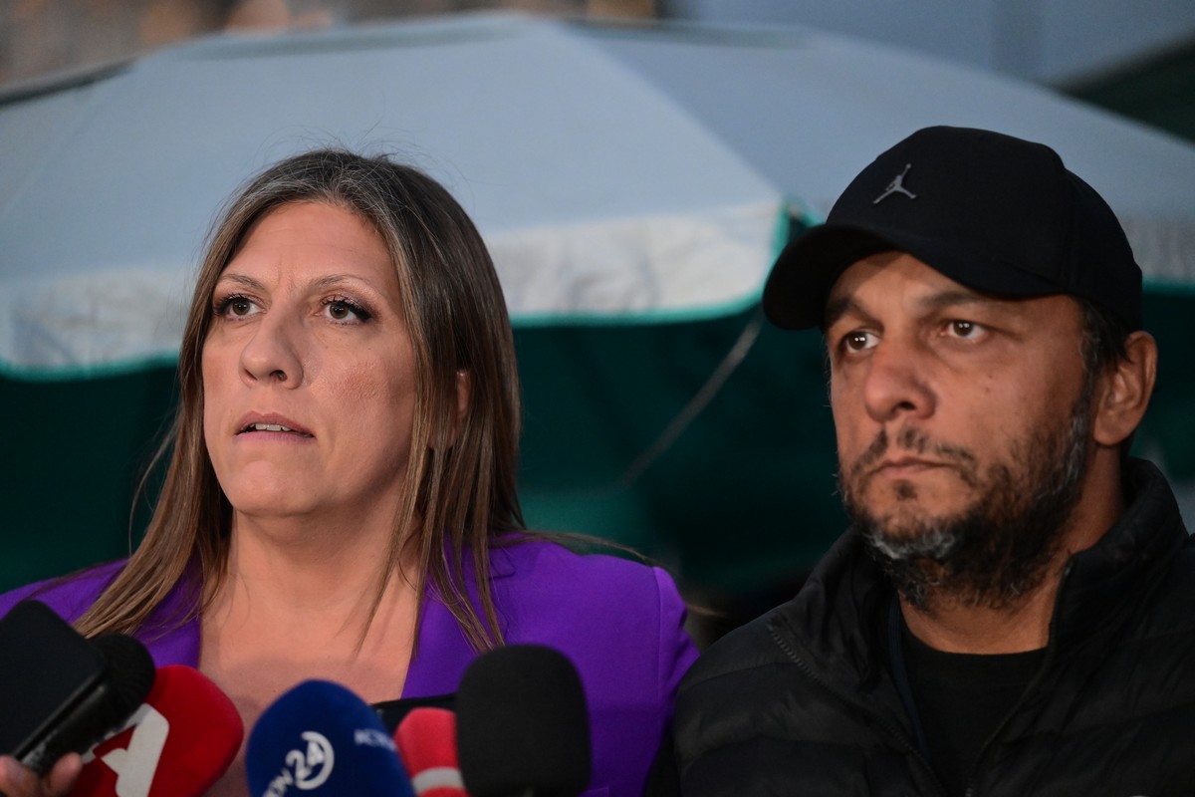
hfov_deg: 14.7
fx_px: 4647
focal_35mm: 140
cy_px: 398
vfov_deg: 9.8
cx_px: 598
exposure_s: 1/400
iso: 6400
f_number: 3.2
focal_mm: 140
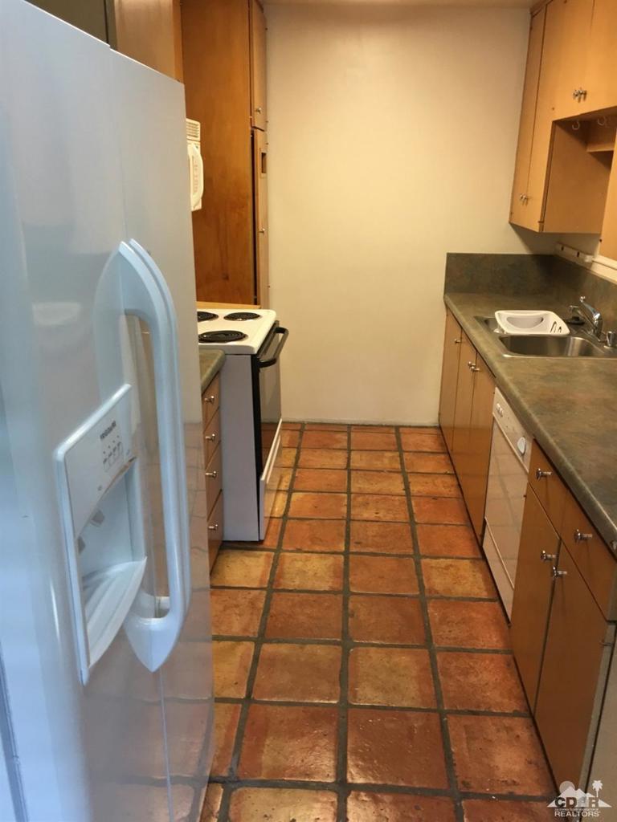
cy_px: 411
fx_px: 689
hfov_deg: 48.2
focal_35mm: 29
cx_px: 308
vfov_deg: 61.7
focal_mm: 4.15
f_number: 2.2
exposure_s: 1/15
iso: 32
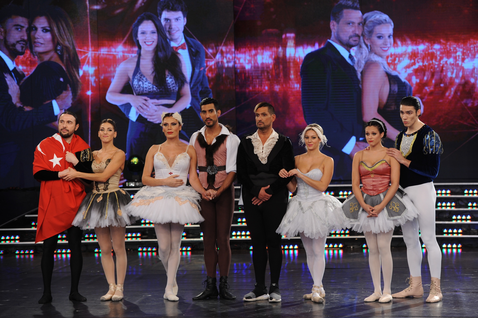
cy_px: 159
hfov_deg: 18.3
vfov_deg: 12.2
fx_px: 1486
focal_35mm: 112
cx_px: 239
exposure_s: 1/250
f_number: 4.5
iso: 800
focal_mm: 112
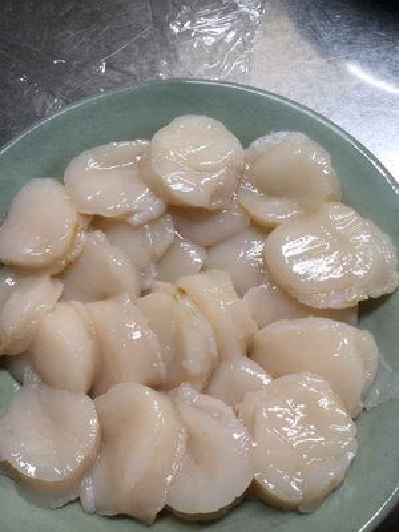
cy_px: 266
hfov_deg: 45.4
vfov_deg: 58.4
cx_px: 200
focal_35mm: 31
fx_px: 476
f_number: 2.4
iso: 40
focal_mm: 3.3
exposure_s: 1/30
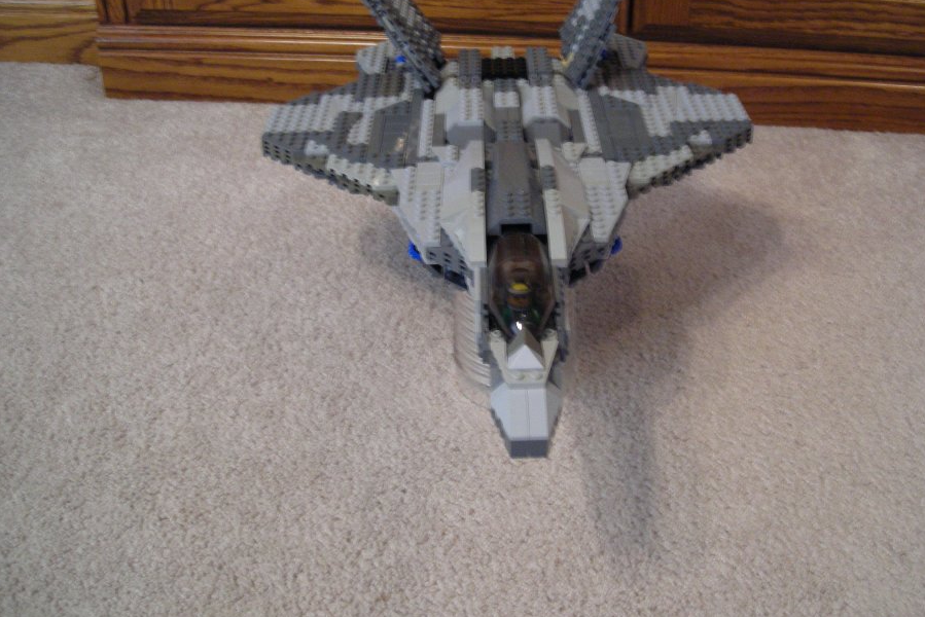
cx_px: 524
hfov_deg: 43.5
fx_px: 1157
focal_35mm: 45
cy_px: 284
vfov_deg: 29.9
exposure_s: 1/6.5
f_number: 3.2
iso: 200
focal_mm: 6.3
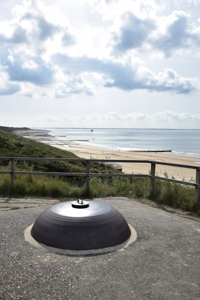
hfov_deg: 36.9
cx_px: 100
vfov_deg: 53.1
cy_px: 150
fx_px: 300
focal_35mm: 36
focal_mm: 24
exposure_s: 1/1600
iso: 125
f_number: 3.8
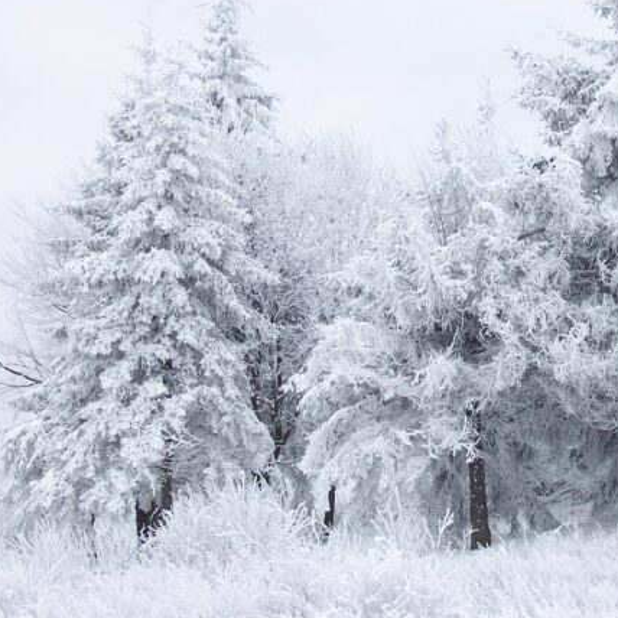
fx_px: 2848
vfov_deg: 12.4
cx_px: 476
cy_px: 237
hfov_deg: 12.3
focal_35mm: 141
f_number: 5.6
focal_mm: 14.8
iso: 80
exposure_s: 1/90
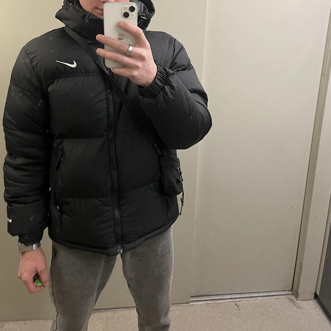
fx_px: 335
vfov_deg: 51.5
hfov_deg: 52.5
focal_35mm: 31
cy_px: 110
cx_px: 166
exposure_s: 1/50
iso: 320
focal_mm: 5.1
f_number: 1.6
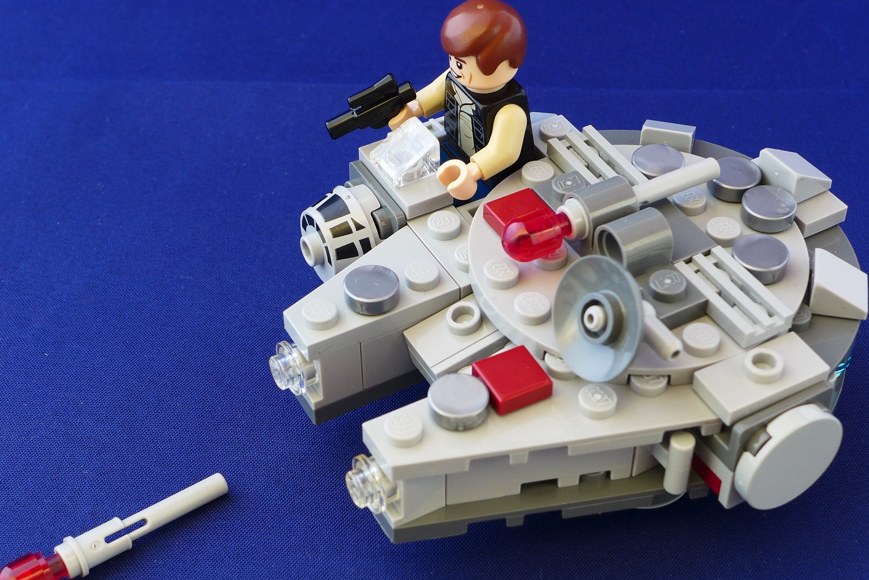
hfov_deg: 32.9
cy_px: 312
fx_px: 1473
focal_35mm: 61
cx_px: 432
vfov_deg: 22.3
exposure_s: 1/4
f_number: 4
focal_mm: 9.8
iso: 80
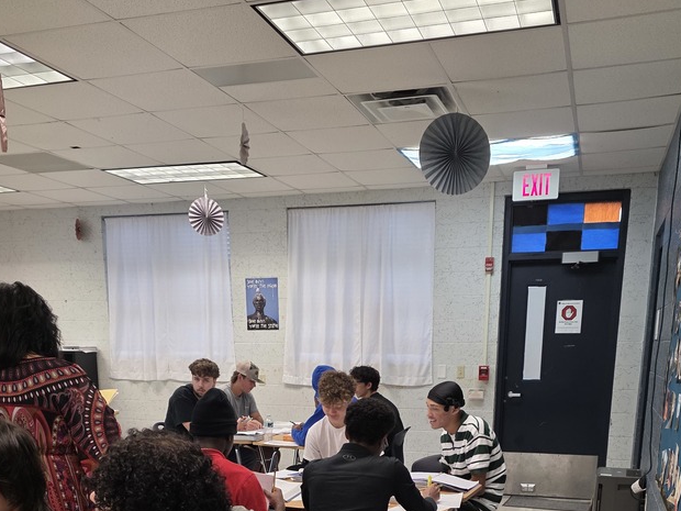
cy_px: 534
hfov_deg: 49.0
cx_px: 340
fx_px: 748
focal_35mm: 38
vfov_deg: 33.8
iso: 125
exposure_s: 1/60
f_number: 1.7
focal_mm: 6.3
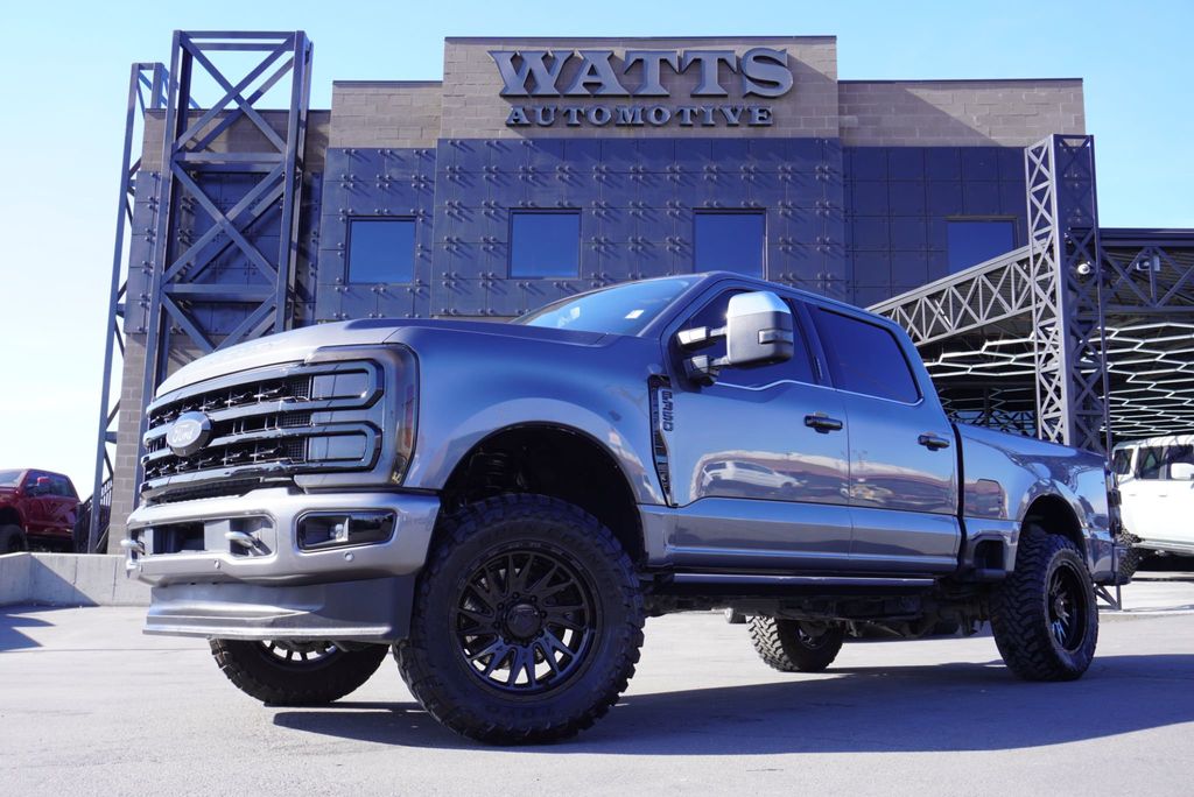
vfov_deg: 38.4
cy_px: 398
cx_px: 597
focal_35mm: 34
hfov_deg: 55.1
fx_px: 1145
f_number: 6.3
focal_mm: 23
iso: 100
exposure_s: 1/100
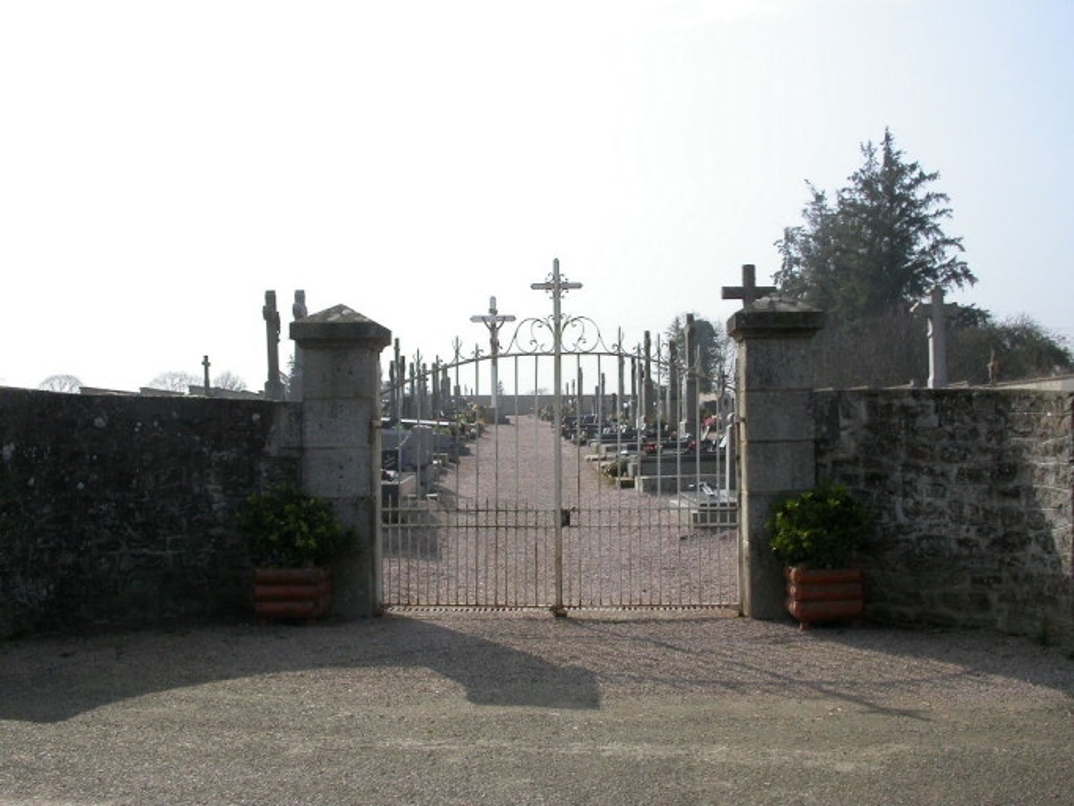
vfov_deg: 37.7
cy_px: 403
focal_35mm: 38
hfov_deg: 49.0
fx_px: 1179
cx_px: 537
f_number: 7.5
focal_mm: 7.85
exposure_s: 1/361
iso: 100
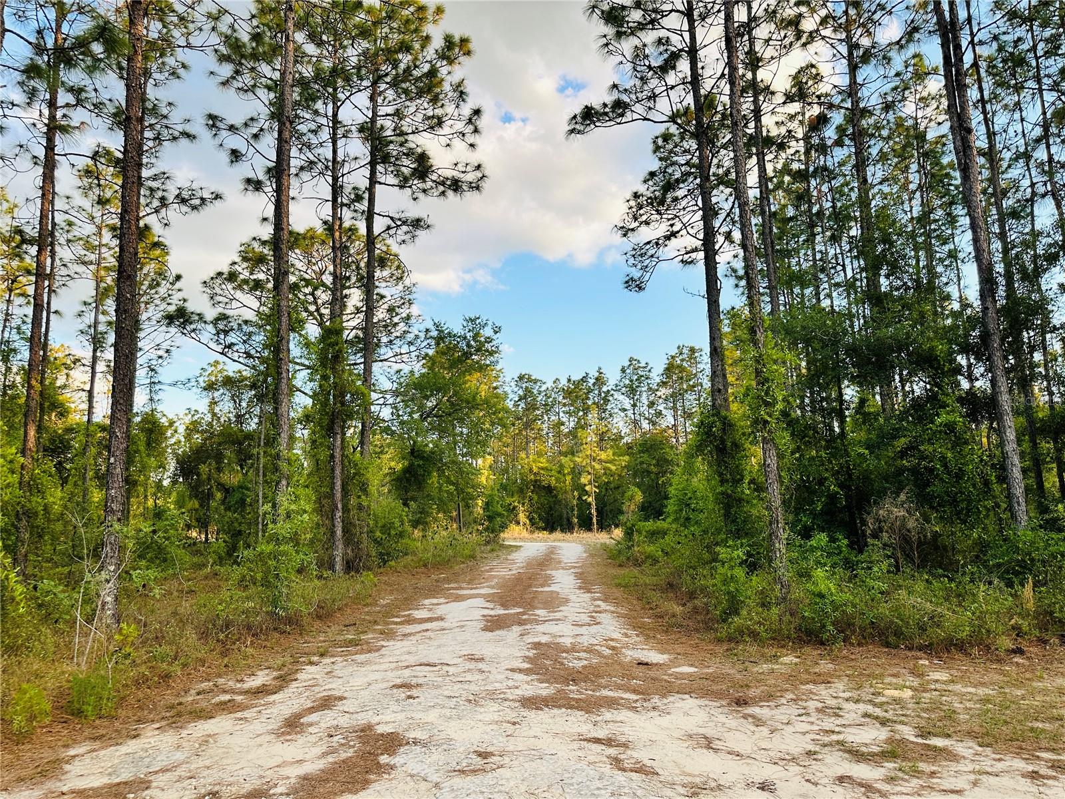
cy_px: 400
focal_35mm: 24
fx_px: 738
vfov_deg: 56.8
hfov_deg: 71.6
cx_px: 532
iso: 80
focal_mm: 6.86
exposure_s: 1/699
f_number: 1.78
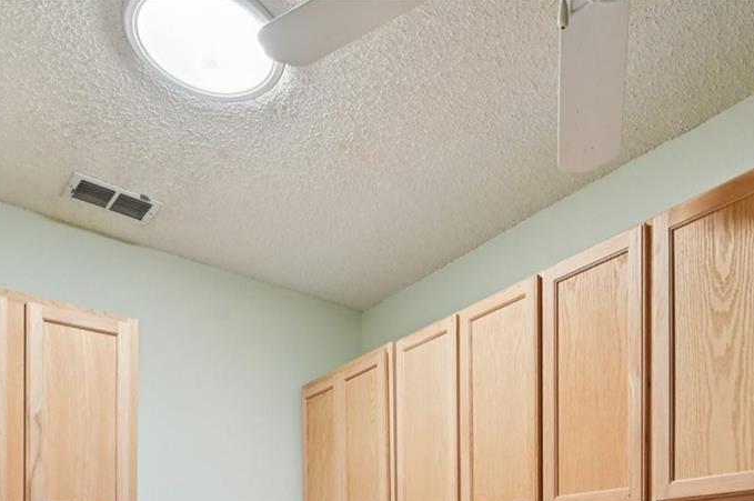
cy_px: 588
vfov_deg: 33.2
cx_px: 433
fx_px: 690
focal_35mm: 33
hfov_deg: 57.0
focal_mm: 14
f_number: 8
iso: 400
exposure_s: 1/10
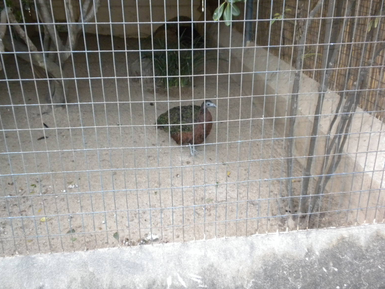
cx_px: 195
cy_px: 146
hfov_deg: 49.0
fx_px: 423
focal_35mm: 38
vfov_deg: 37.7
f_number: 3.5
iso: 400
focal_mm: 6.6
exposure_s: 1/80
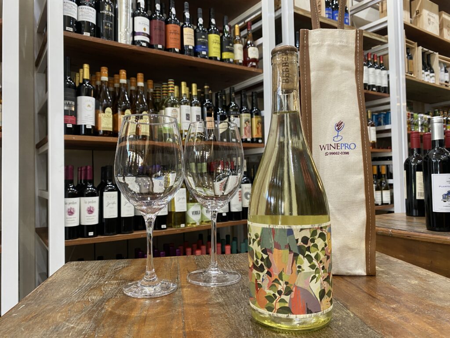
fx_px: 338
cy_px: 169
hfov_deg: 67.3
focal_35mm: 26
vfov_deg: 53.1
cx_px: 225
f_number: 1.8
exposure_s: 1/60
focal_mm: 4.25
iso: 250
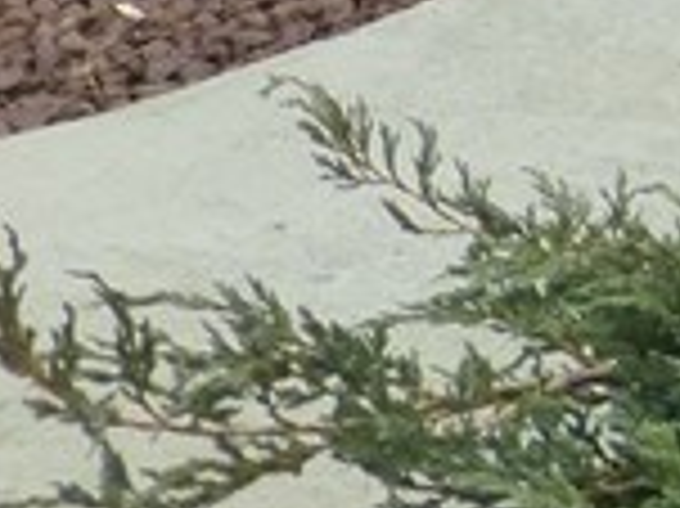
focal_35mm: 231
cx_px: 1860
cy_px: -989
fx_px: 4534
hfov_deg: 7.7
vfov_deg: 6.0
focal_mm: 6.1
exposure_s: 1/250
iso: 200
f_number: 3.7
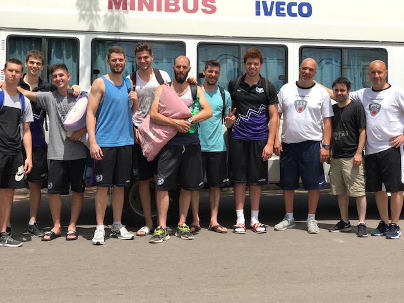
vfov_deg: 25.7
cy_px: 152
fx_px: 665
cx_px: 202
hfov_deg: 33.8
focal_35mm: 57
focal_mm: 6.6
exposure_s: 1/791
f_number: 2.8
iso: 20
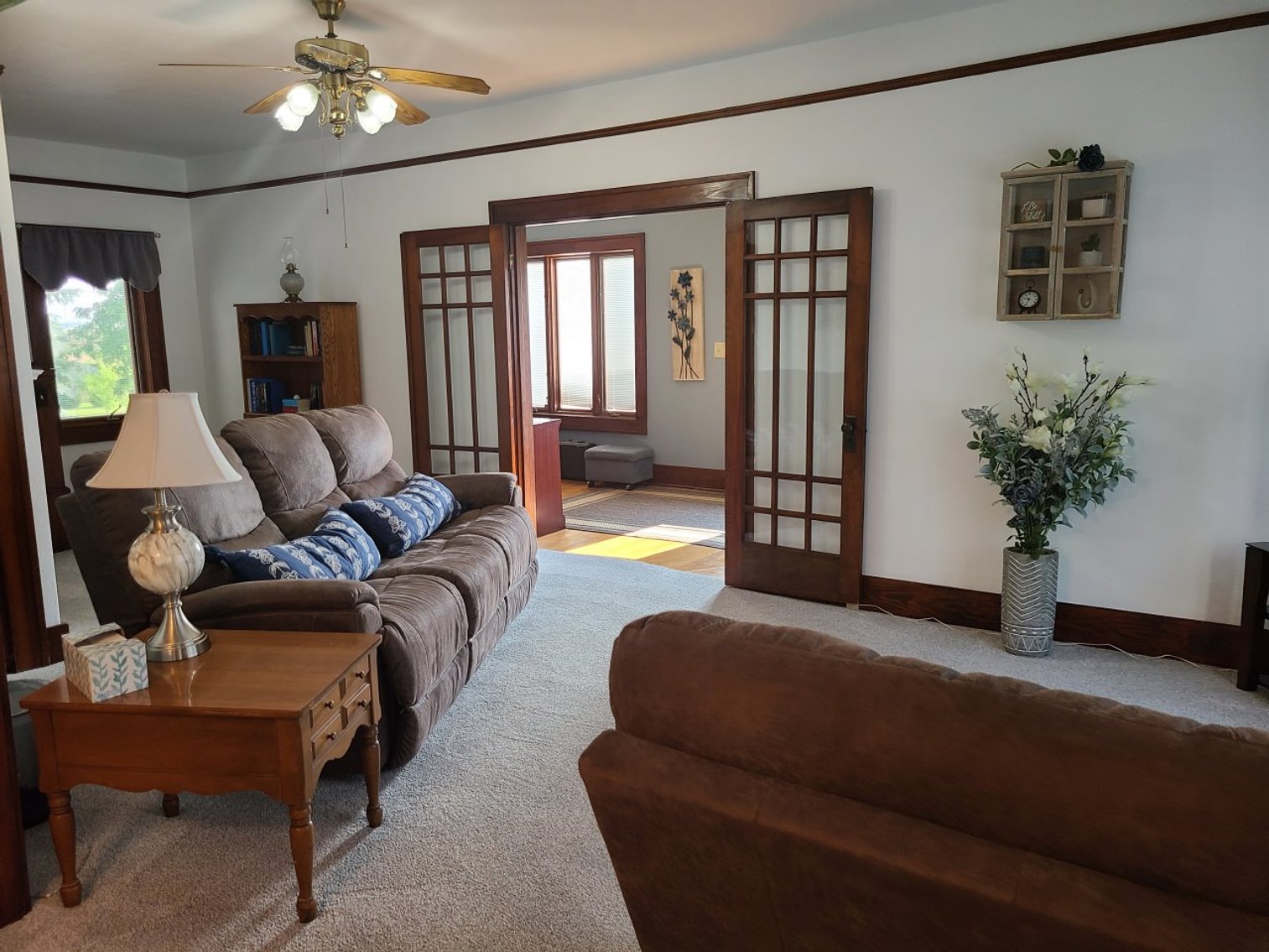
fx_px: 953
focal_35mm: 26
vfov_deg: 53.1
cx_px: 634
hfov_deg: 67.3
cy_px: 476
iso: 80
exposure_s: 1/59
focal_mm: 5.4
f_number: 1.8
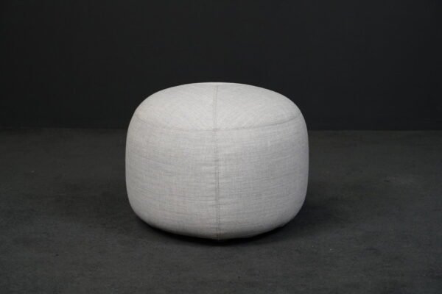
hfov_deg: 19.5
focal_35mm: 105
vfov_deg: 13.0
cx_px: 221
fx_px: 1289
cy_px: 147
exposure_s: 1/320
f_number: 7.1
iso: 5000
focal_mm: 105
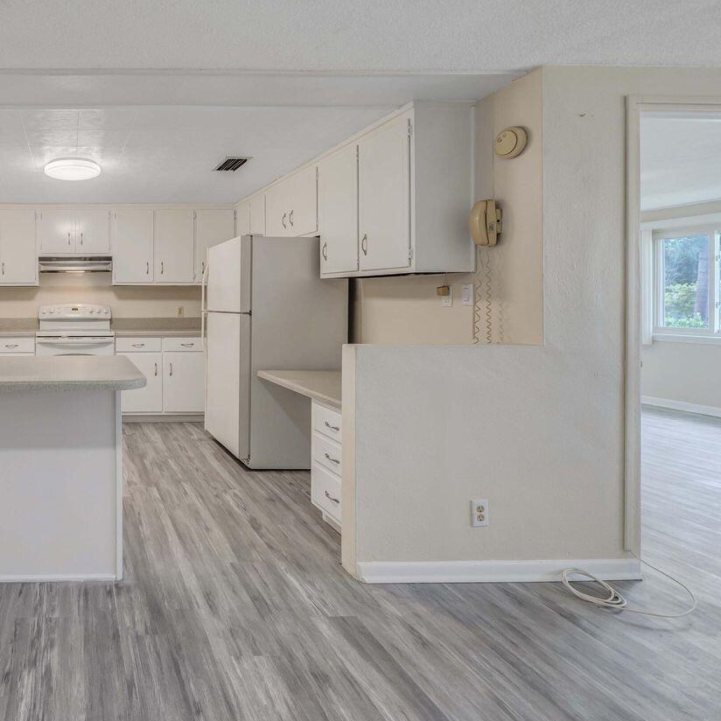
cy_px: 307
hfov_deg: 66.6
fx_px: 448
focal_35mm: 19
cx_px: 98
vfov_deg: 77.2
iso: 100
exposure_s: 1/8
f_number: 5.6
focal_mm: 12
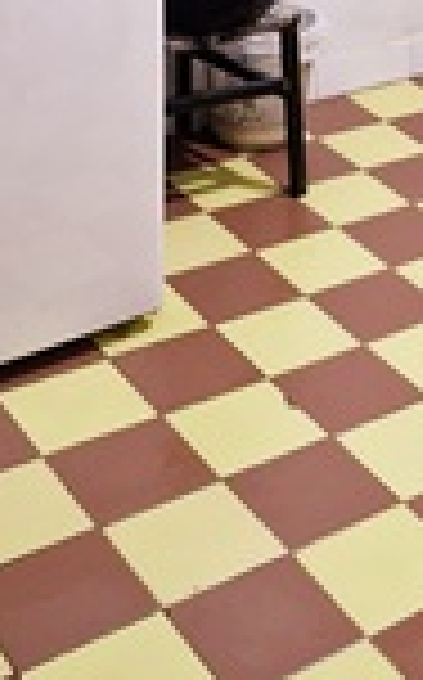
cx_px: 475
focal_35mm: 74
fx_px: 1369
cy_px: 56
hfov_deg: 17.0
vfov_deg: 26.8
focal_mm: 5.54
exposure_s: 1/50
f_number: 1.8
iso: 640
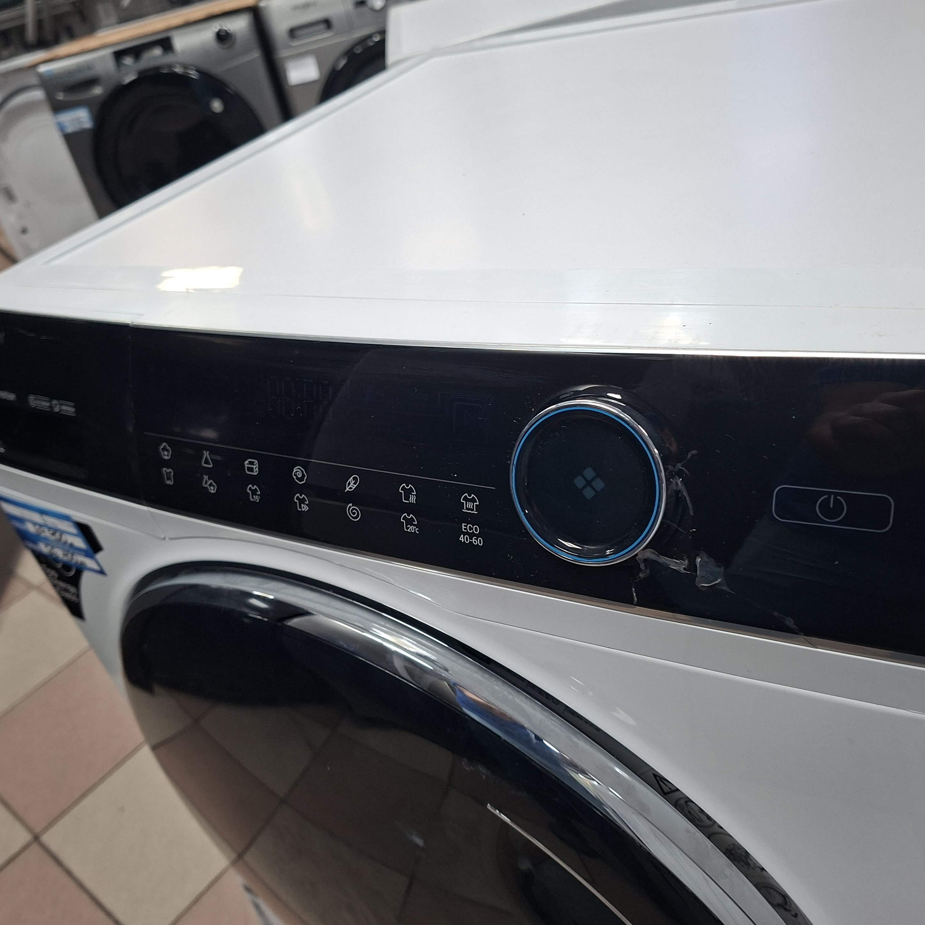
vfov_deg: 57.3
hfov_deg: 57.3
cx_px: 454
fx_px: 847
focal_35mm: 28
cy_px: 462
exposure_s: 1/50
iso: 160
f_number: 1.8
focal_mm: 5.54
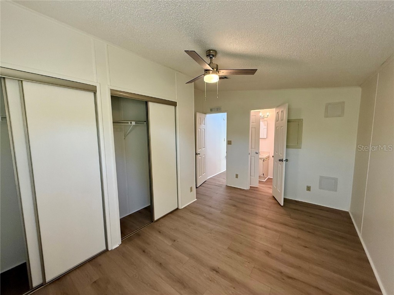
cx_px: 197
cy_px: 148
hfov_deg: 102.1
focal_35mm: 14
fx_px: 159
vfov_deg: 85.7
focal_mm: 2.22
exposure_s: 1/120
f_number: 2.2
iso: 320
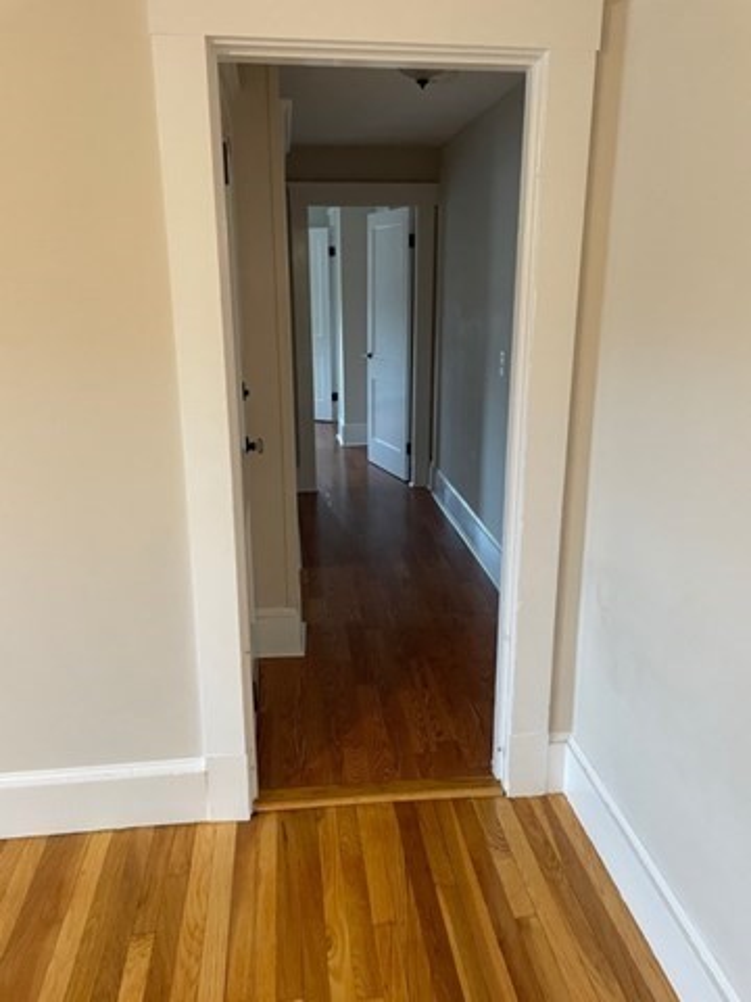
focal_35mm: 26
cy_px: 501
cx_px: 376
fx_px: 752
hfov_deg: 53.1
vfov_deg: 67.3
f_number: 1.6
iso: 250
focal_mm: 4.2
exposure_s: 1/60
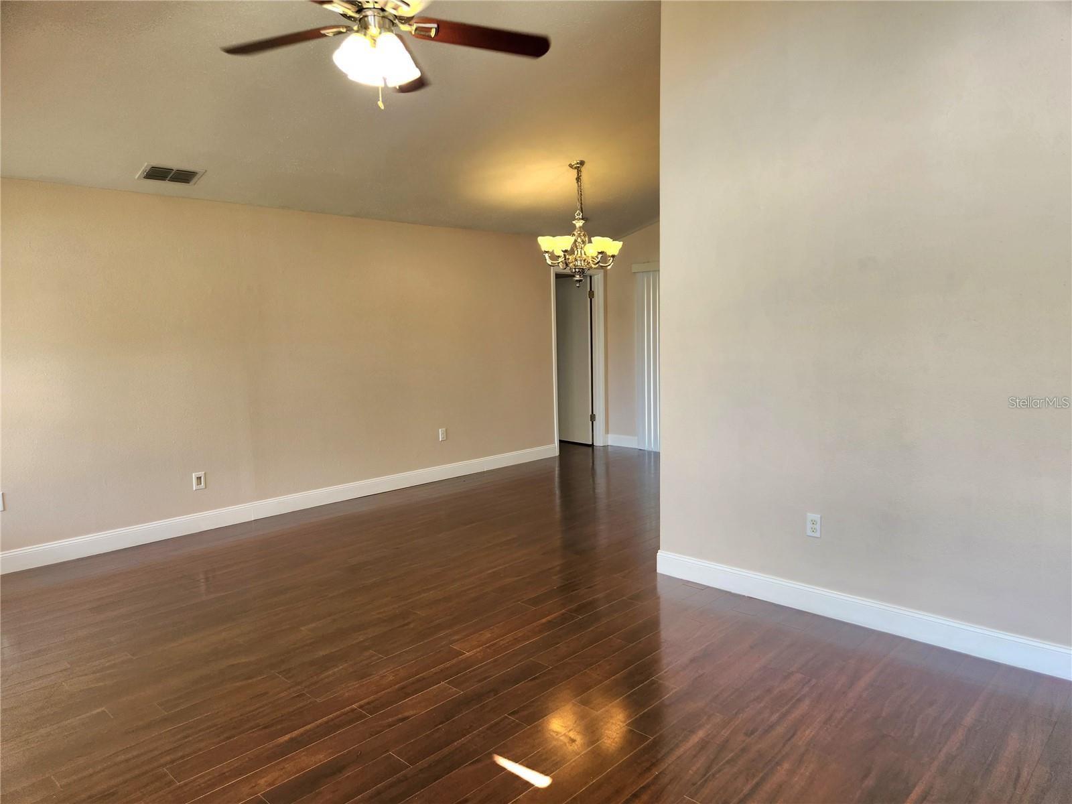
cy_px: 402
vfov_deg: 58.9
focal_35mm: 23
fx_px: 712
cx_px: 536
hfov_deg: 73.9
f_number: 1.8
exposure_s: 1/182
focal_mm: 5.4
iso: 64
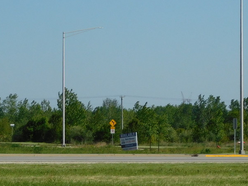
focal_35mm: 237
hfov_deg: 8.4
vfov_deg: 6.3
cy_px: 175
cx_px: 161
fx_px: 1697
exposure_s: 1/1250
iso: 125
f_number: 4.6
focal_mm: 17.6
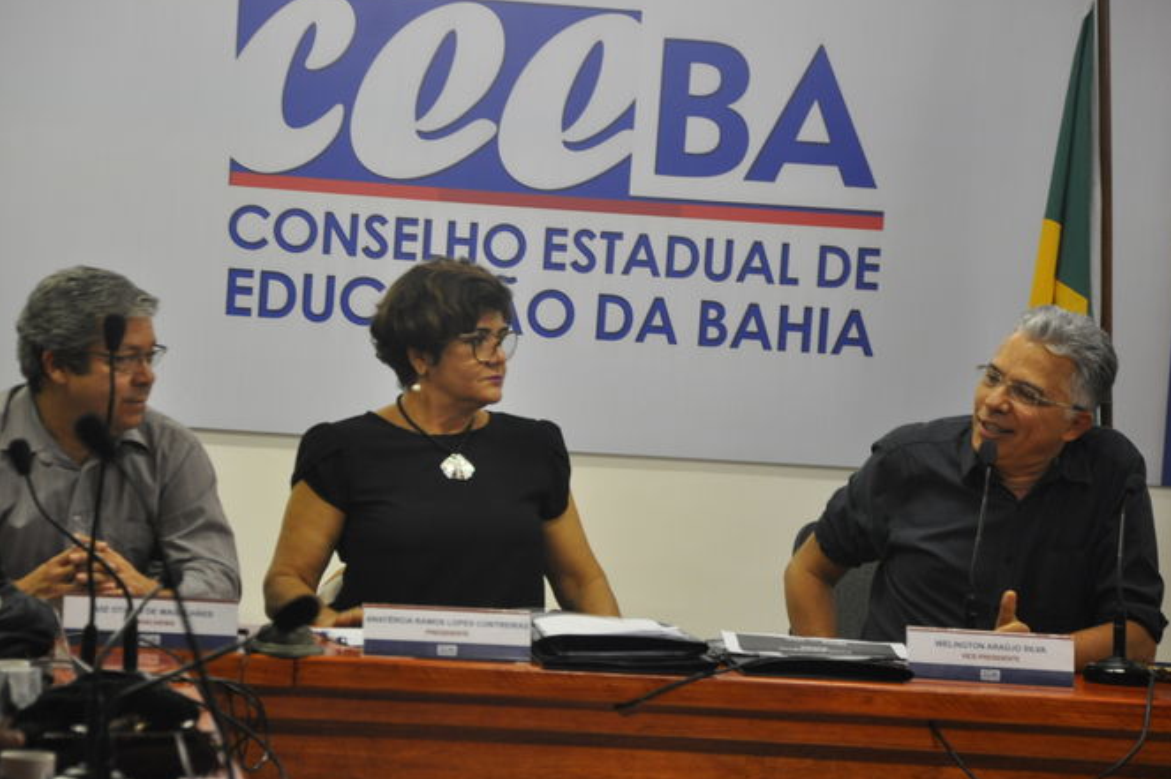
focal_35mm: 174
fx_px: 5641
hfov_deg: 11.9
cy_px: 406
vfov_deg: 7.9
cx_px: 586
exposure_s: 1/30
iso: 900
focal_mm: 105
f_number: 5.6
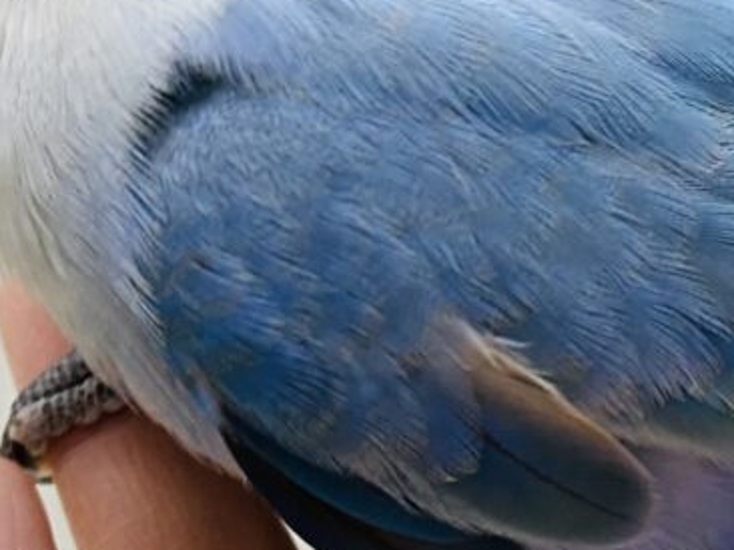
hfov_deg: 23.3
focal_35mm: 82
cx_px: 654
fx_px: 1738
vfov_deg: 17.5
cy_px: -26
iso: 80
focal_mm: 4.25
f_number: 1.8
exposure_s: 1/50
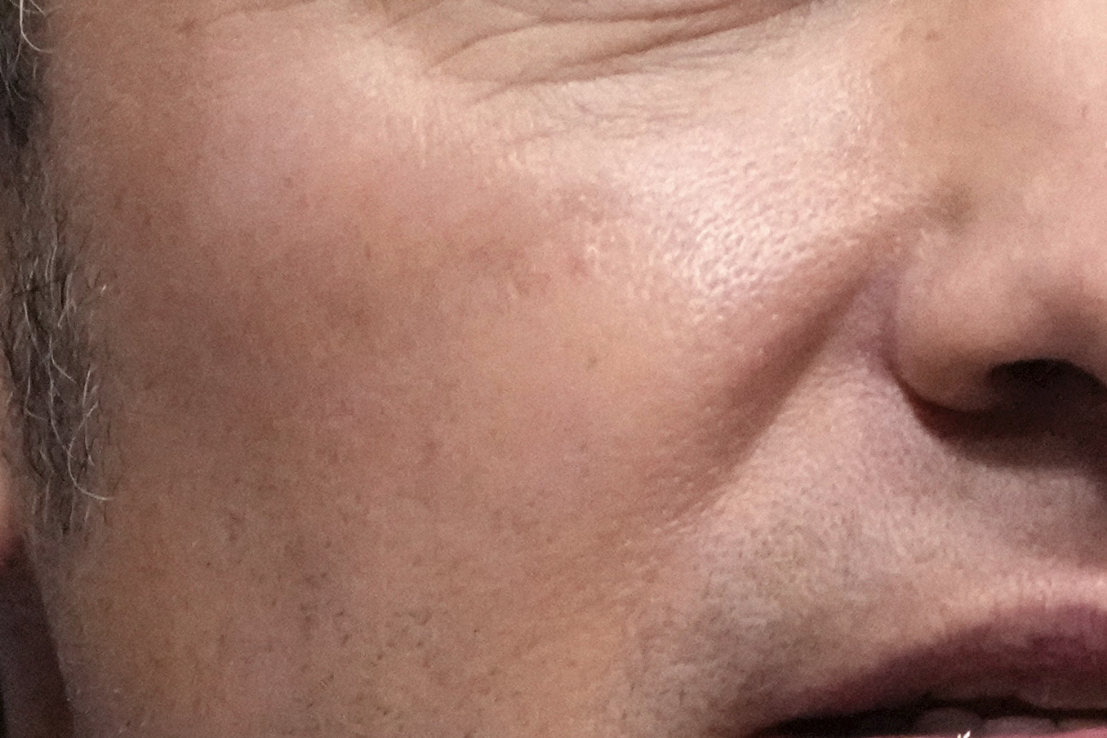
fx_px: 65062
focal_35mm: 2116
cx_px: 1672
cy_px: 182
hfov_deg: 1.0
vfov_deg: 0.6
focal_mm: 342
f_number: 5.6
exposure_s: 1/250
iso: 10000
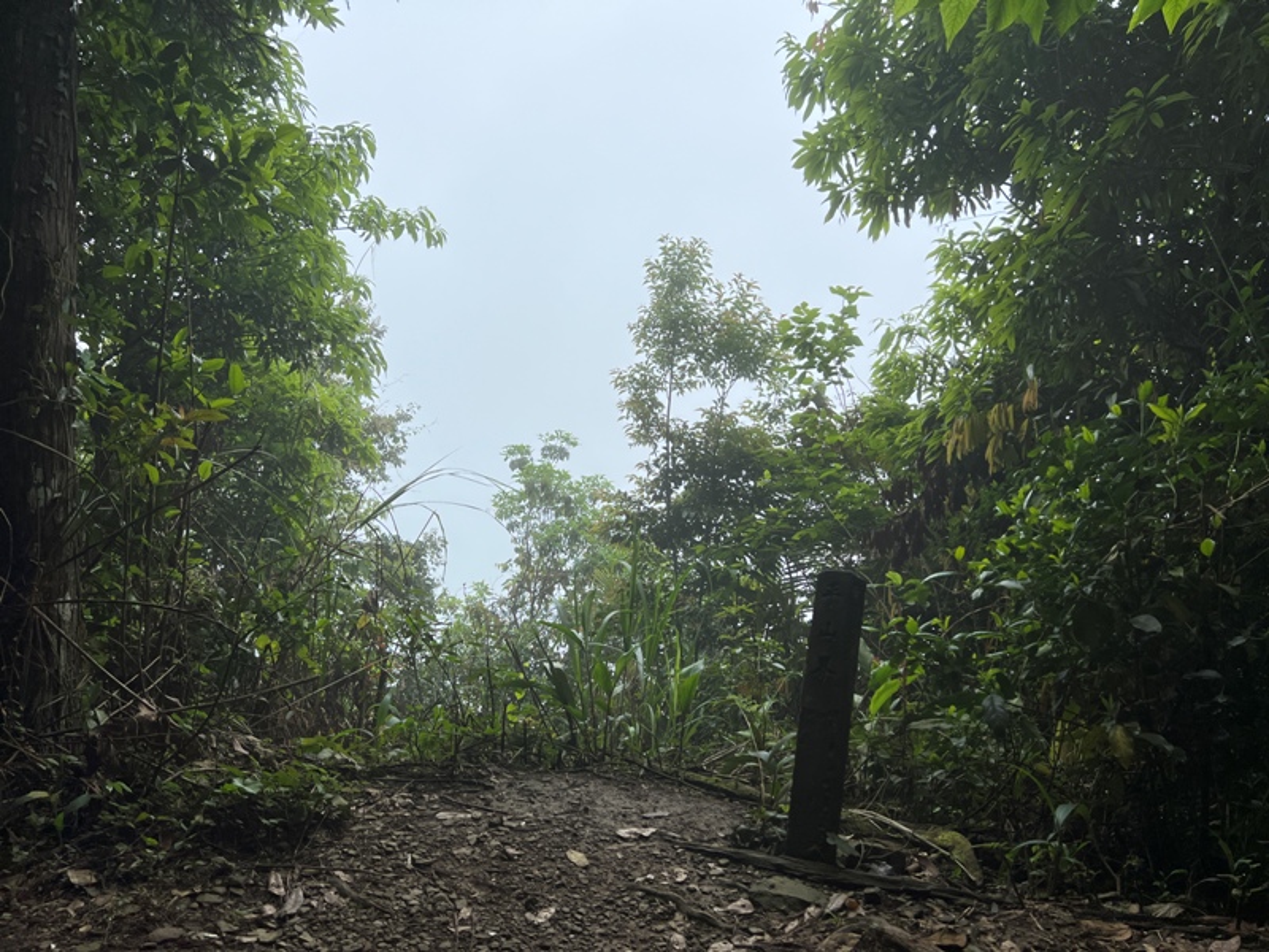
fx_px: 953
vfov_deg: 53.1
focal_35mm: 26
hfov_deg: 67.3
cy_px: 476
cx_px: 634
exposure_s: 1/3571
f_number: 1.5
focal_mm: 5.7
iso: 50
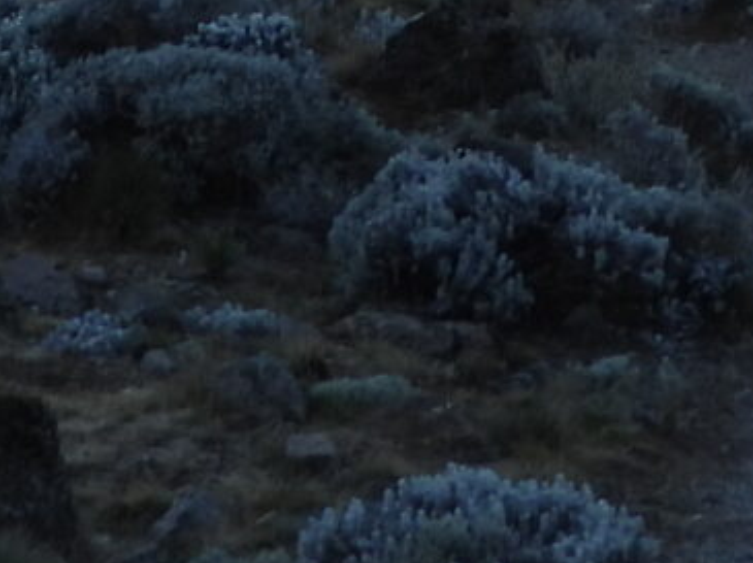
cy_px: -1340
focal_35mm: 330
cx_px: 586
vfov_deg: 4.3
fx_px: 7171
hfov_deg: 6.0
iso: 100
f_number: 3.2
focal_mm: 8.5
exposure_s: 1/160
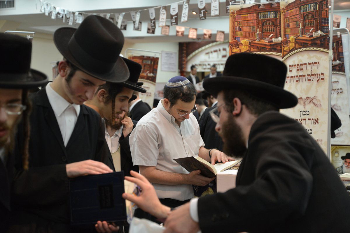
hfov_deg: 29.7
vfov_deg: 20.0
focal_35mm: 68
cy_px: 116
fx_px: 661
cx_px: 175
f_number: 4.5
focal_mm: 68
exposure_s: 1/100
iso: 1600
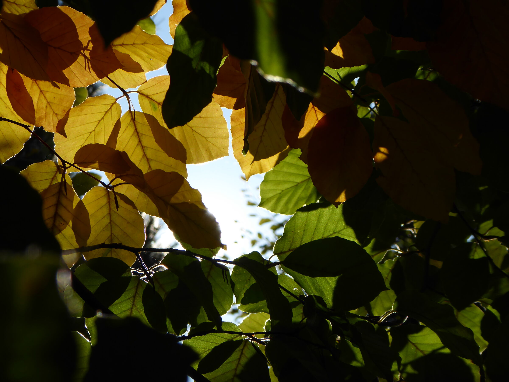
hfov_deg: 18.4
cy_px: 191
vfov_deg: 13.8
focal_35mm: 107
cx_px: 254
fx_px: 1573
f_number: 5
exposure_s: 1/640
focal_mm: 17.5
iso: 80
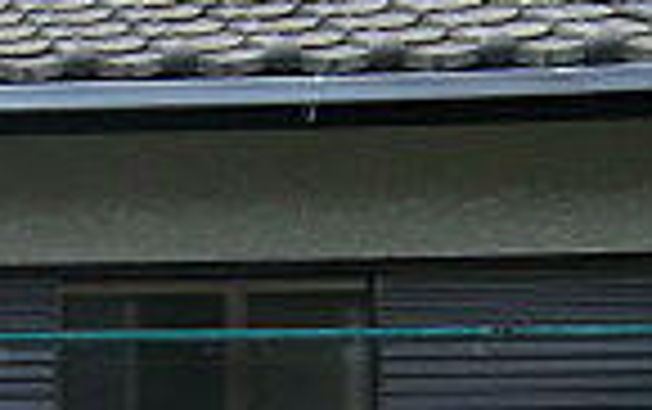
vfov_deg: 11.5
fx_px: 1992
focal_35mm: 112
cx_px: -760
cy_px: 482
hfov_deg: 14.4
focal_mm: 4.3
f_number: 7.5
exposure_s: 1/250
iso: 80
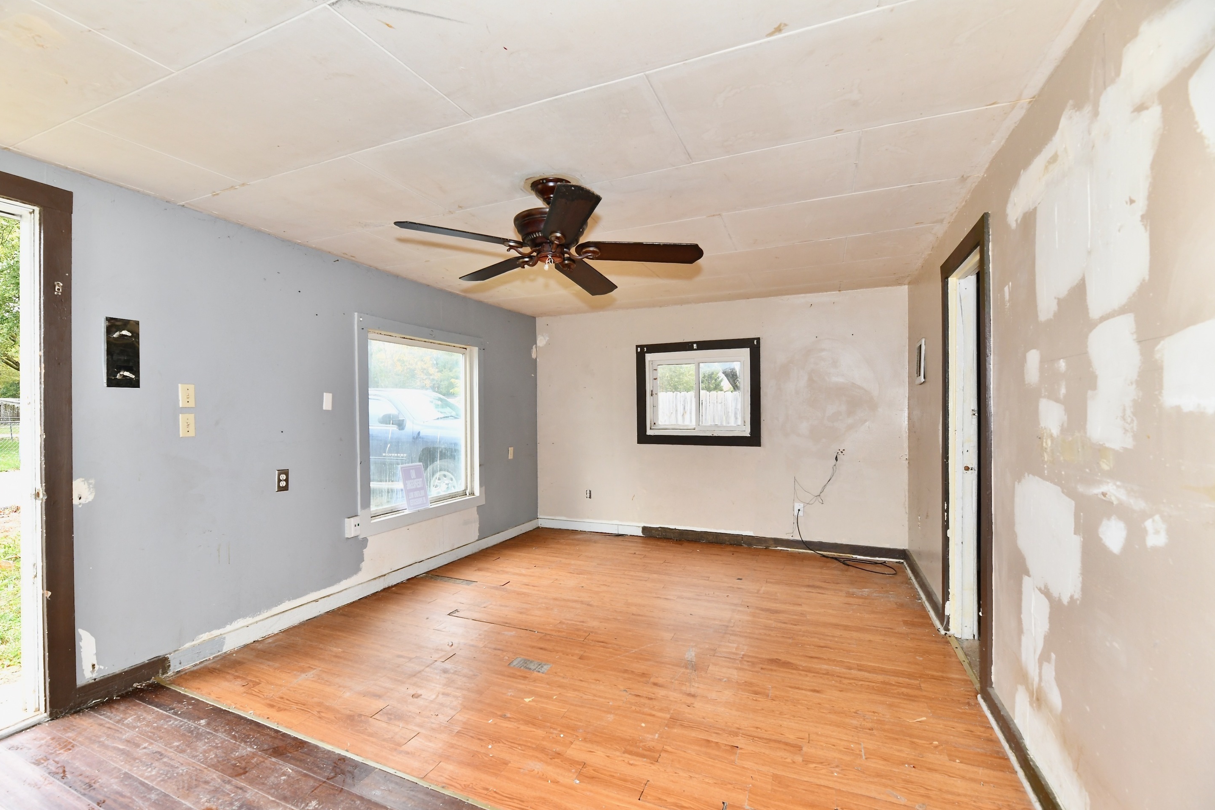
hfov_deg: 100.3
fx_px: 506
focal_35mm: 15
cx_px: 581
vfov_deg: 77.3
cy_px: 425
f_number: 7.1
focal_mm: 14
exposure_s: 1/60
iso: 800
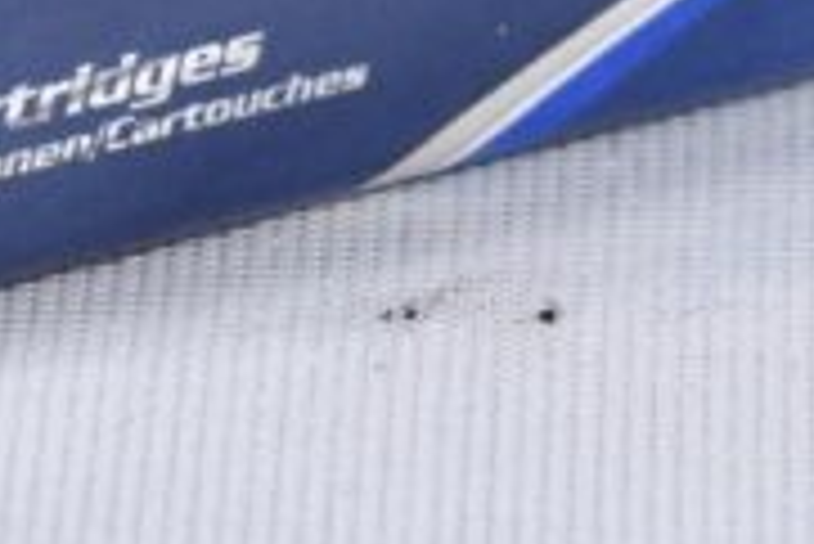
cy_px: -553
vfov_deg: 2.5
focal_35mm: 546
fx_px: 12362
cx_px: 531
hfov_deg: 3.8
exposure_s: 1/40
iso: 640
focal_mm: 55
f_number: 5.6
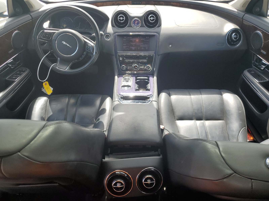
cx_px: 134
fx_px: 202
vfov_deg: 53.1
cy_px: 100
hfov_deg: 67.3
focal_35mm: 26
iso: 50
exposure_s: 1/625
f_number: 1.5
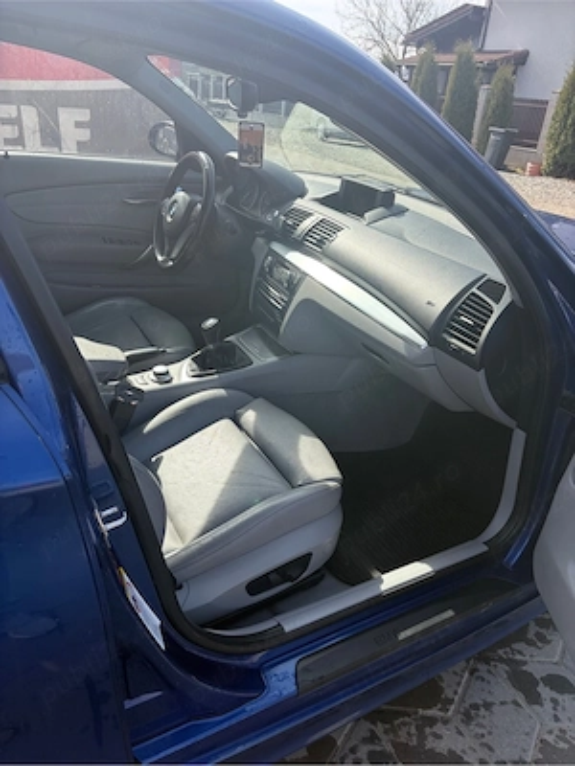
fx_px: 576
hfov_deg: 53.1
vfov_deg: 67.3
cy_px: 383
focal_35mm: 26
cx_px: 288
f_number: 1.6
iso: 64
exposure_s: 1/1337
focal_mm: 5.96
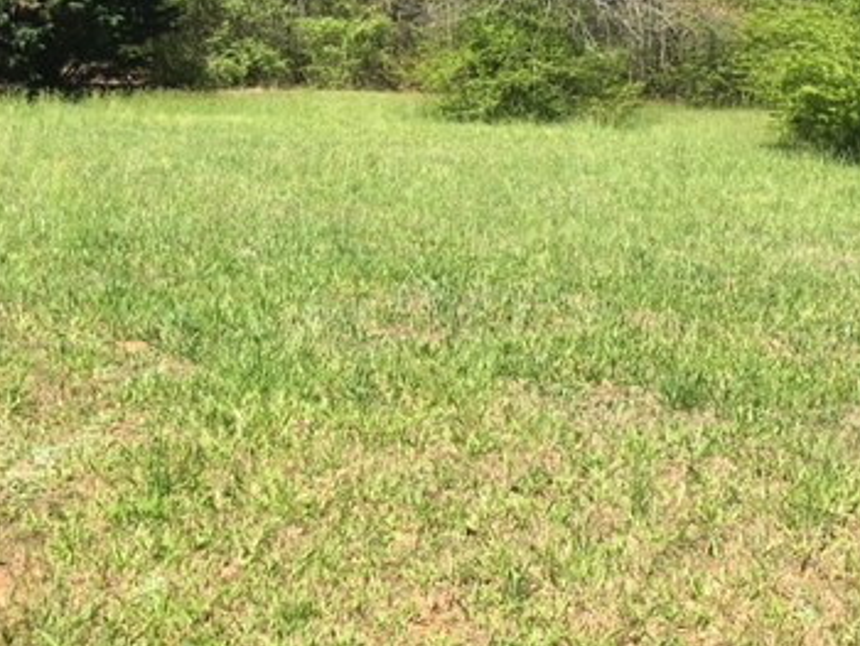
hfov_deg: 36.1
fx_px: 1318
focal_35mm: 53
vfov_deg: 27.6
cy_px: 302
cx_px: 420
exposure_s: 1/974
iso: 25
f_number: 2.2
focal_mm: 4.15
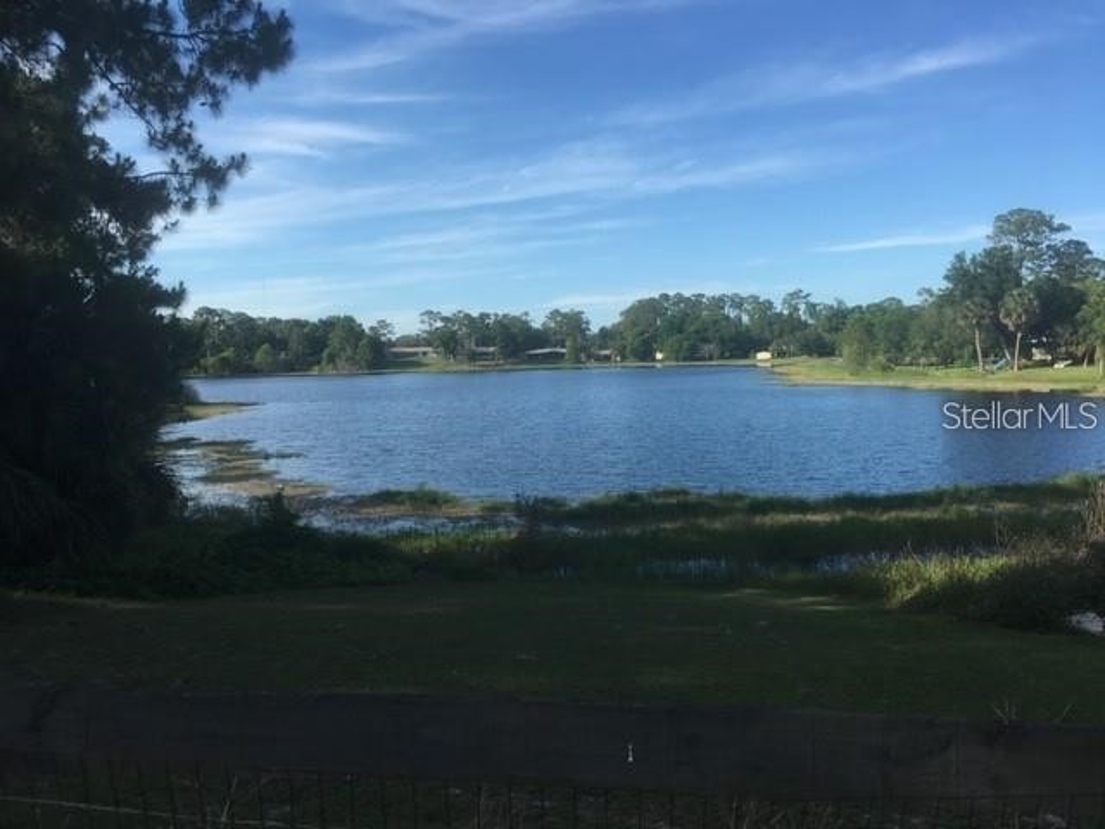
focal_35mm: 29
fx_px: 926
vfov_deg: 48.2
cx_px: 552
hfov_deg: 61.7
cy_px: 414
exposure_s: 1/1054
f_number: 2.2
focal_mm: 4.15
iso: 25
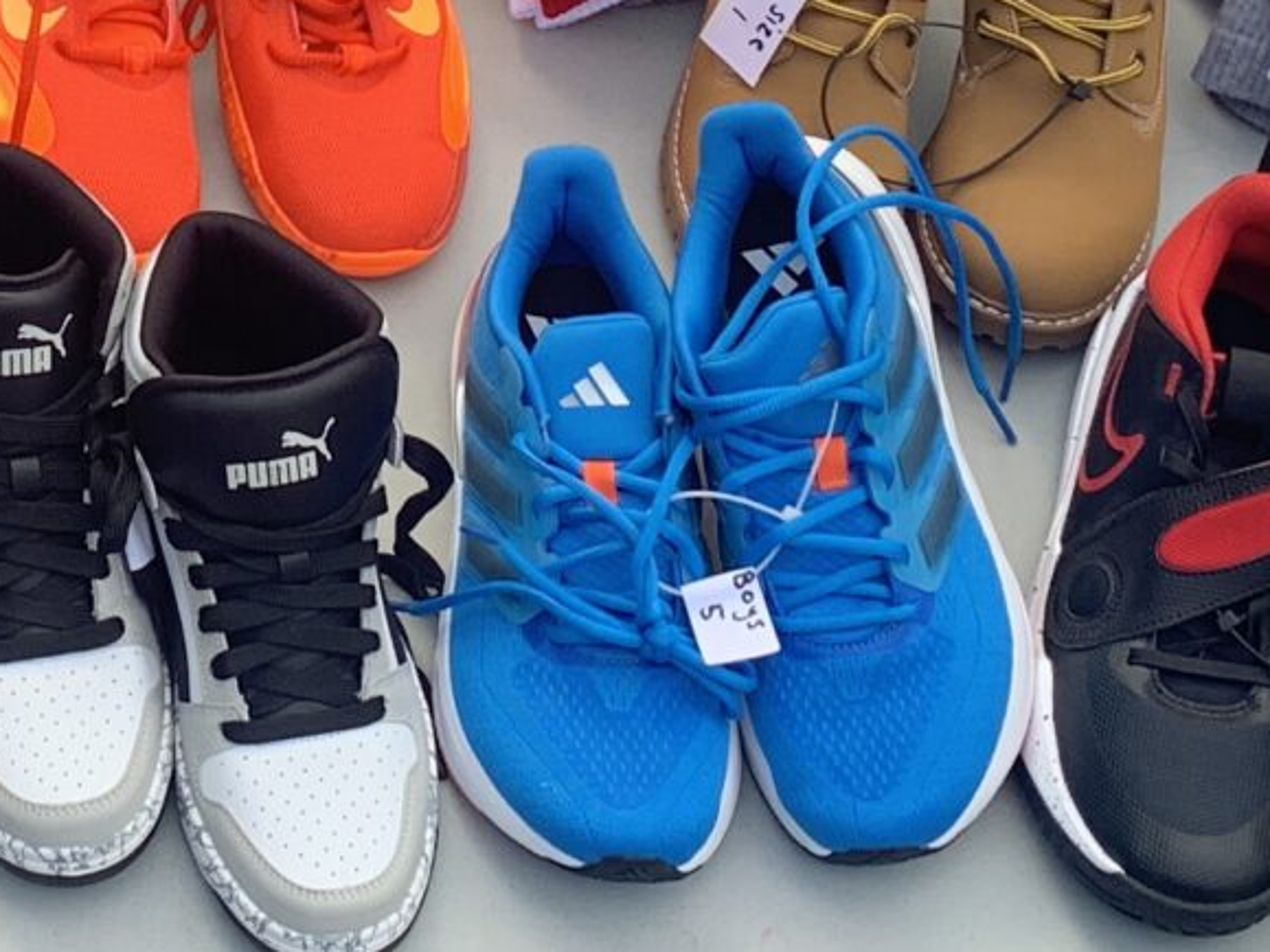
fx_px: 4218
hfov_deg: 16.8
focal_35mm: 115
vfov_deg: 12.5
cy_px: -217
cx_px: 24
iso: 25
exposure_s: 1/184
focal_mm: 4.25
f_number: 1.8
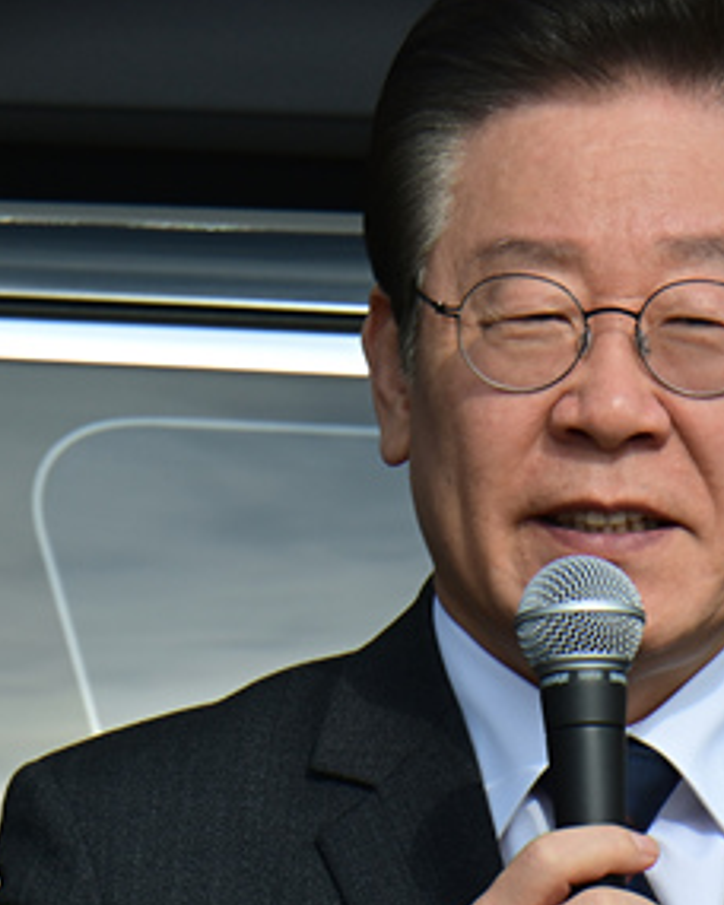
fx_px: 21990
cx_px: 645
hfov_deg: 1.9
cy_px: 529
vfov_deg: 2.4
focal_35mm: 821
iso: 250
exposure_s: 1/320
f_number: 13
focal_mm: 390
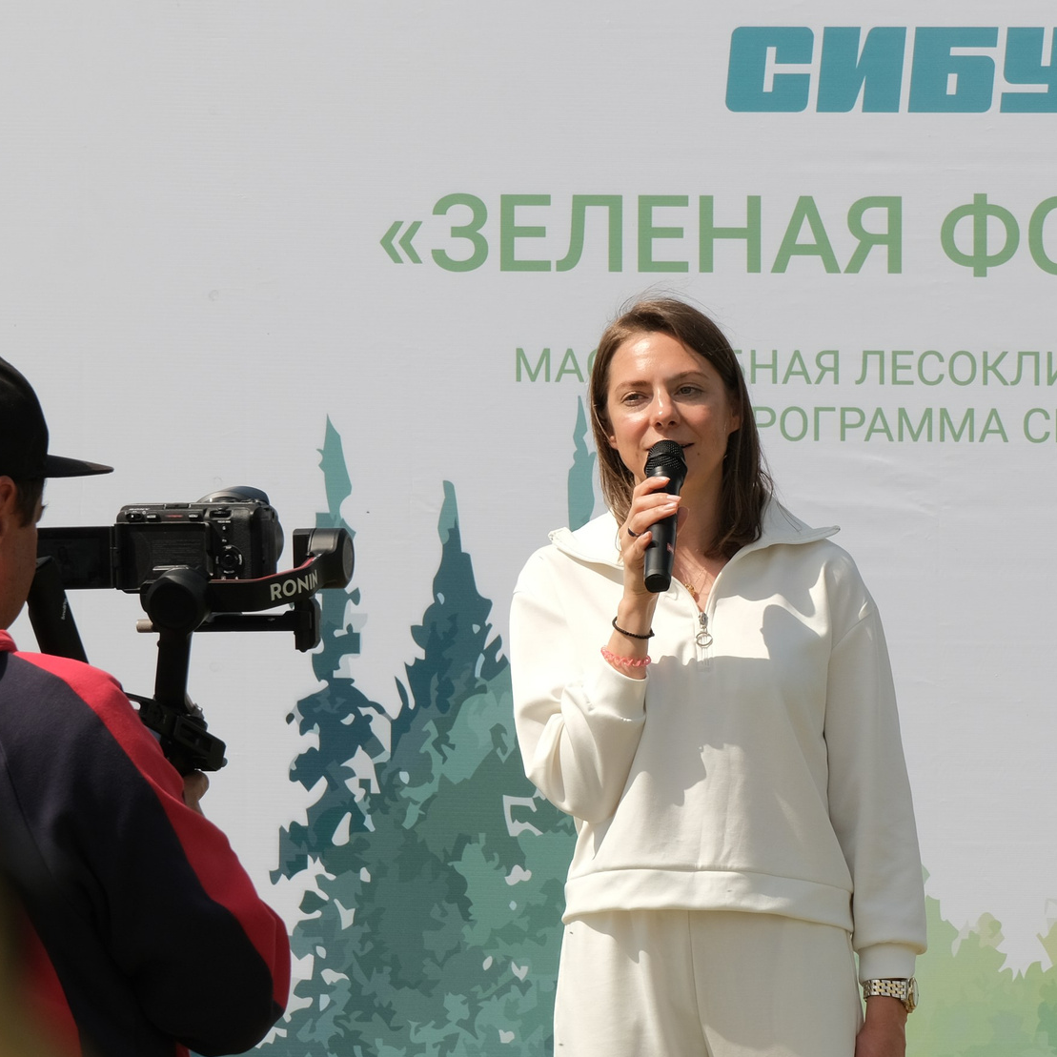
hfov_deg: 8.5
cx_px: 803
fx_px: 7117
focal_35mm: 206
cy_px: 623
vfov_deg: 8.5
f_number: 9
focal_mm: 70
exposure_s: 1/320
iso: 160
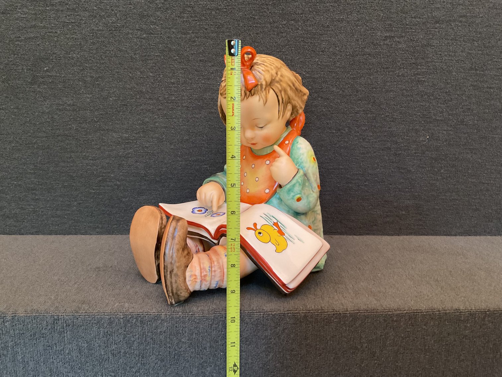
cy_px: 188
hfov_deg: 61.7
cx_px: 251
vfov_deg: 48.2
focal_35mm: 29
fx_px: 421
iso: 250
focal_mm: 3
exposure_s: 1/40
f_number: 1.8
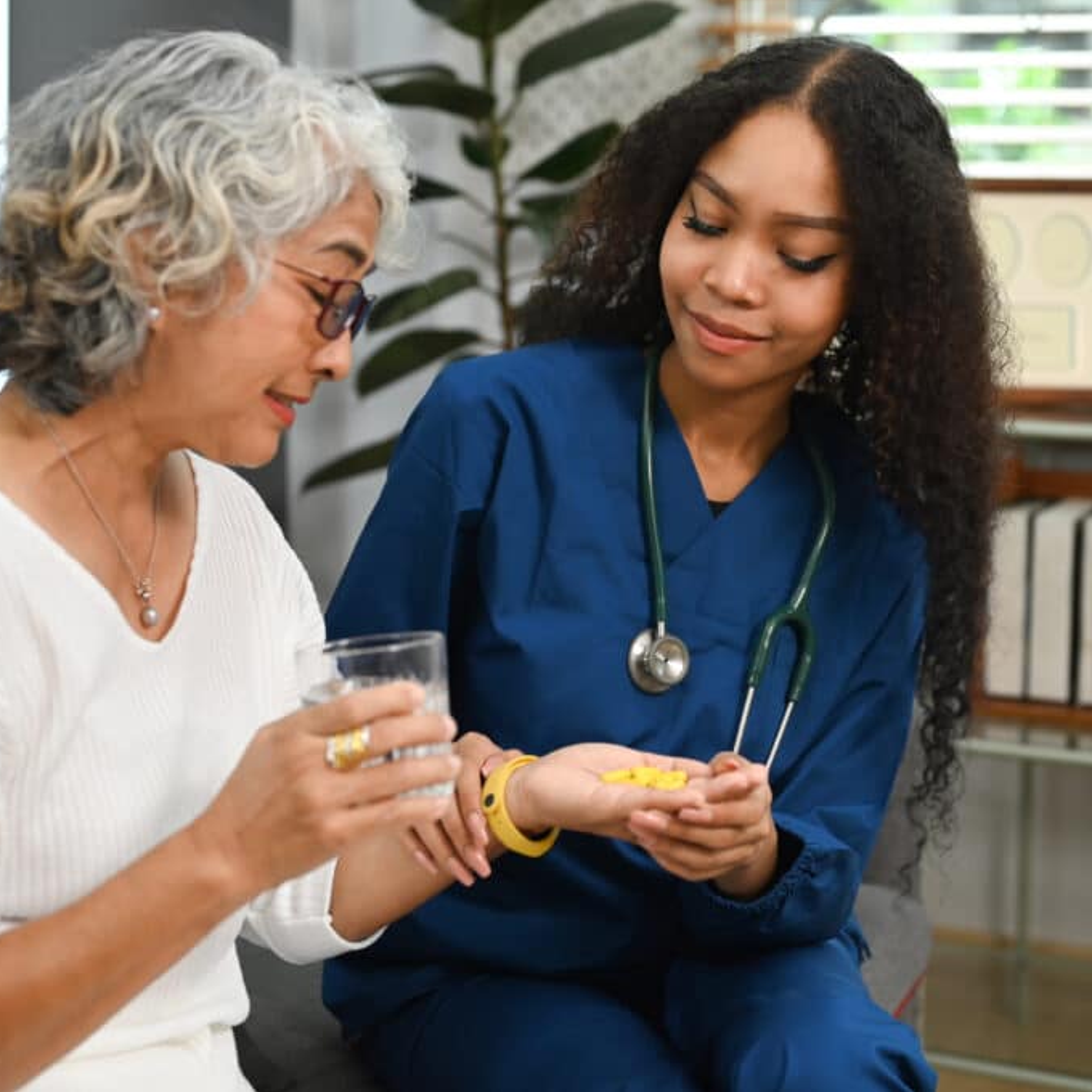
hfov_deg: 26.9
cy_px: 545
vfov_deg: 26.9
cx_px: 528
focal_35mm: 64
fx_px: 2284
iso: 640
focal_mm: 50
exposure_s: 1/250
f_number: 2.8
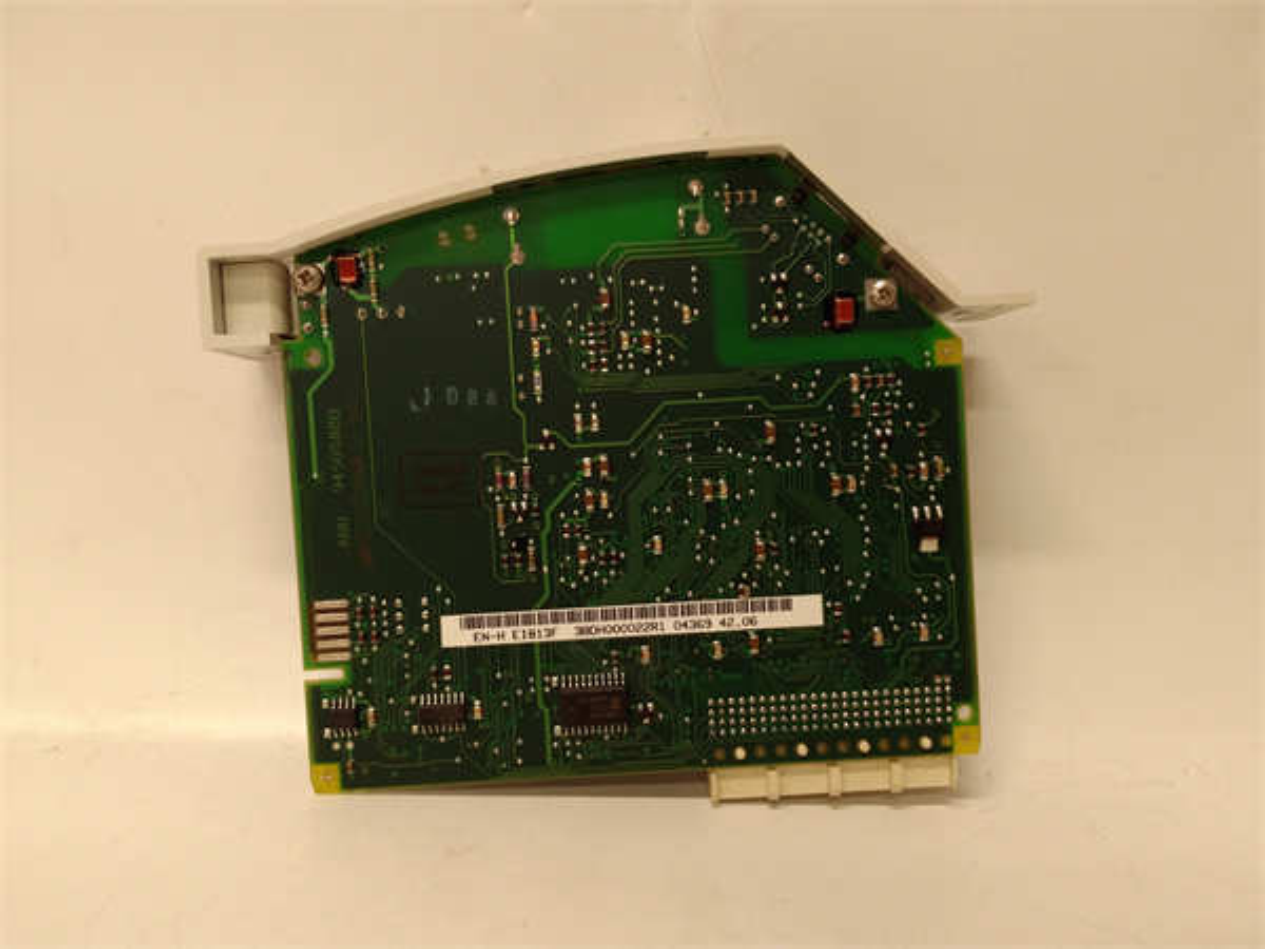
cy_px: 474
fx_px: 987
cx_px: 632
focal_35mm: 27
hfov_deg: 65.3
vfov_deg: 51.4
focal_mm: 3.79
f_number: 2
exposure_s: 1/33
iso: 231
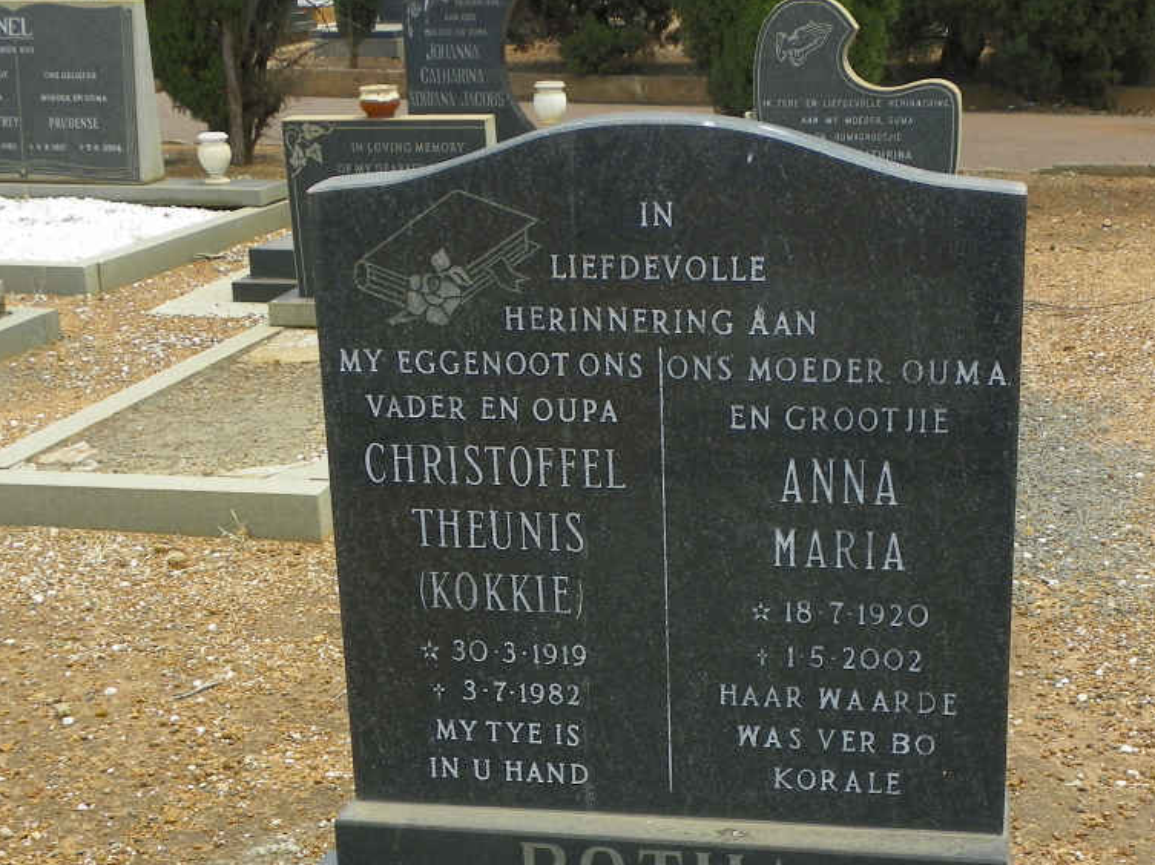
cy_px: 600
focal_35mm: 59
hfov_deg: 32.6
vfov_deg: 24.6
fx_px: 1968
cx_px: 709
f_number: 4.5
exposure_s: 1/200
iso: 64
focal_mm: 6.6
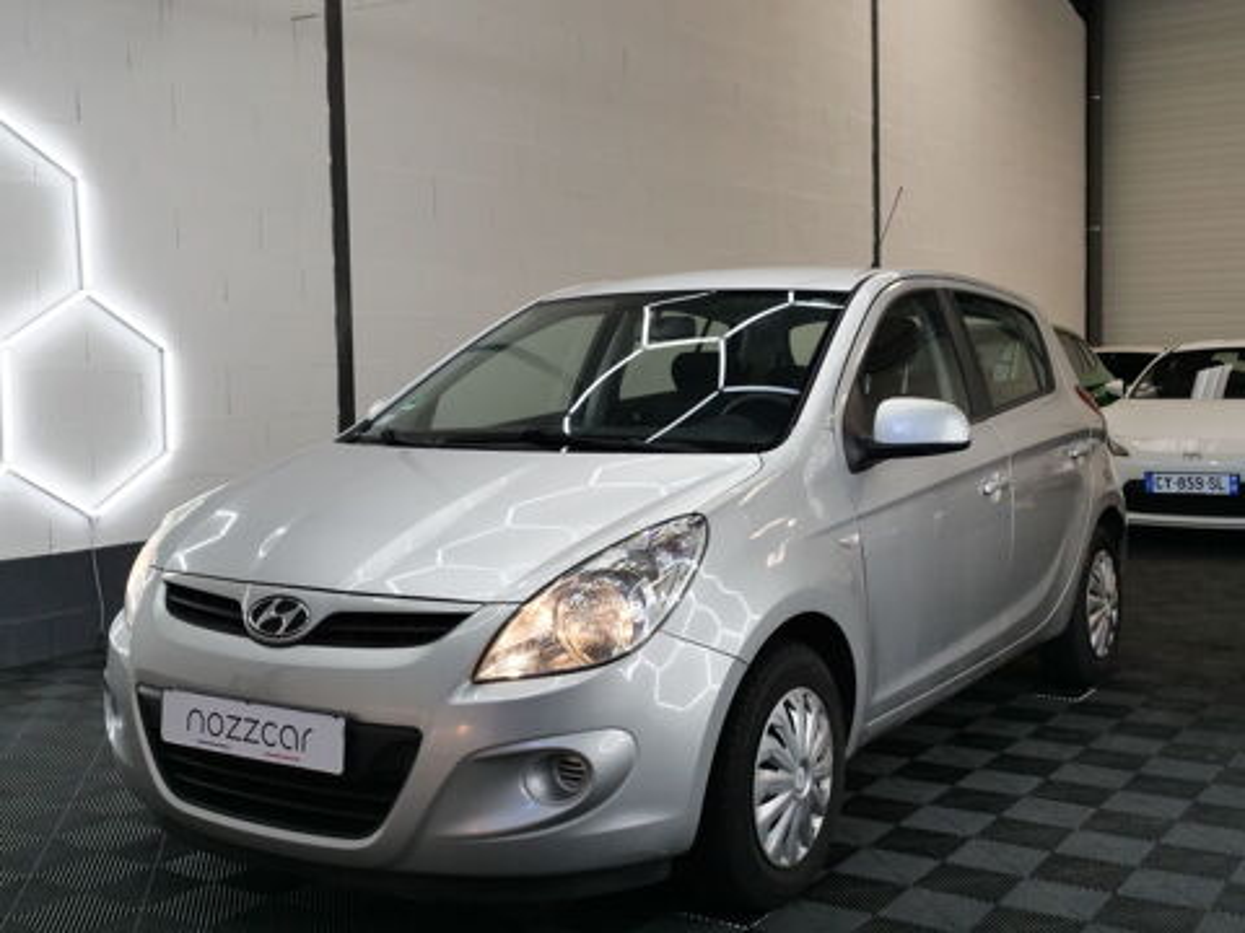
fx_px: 1439
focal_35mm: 40
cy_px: 466
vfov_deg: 36.0
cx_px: 622
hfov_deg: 46.8
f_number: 6.3
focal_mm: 20
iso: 800
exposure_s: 1/60
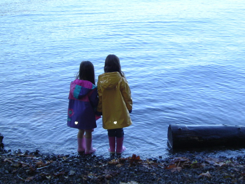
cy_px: 92
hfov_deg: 26.3
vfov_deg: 19.9
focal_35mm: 74
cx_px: 122
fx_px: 524
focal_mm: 11.6
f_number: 4
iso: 71
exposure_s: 1/164
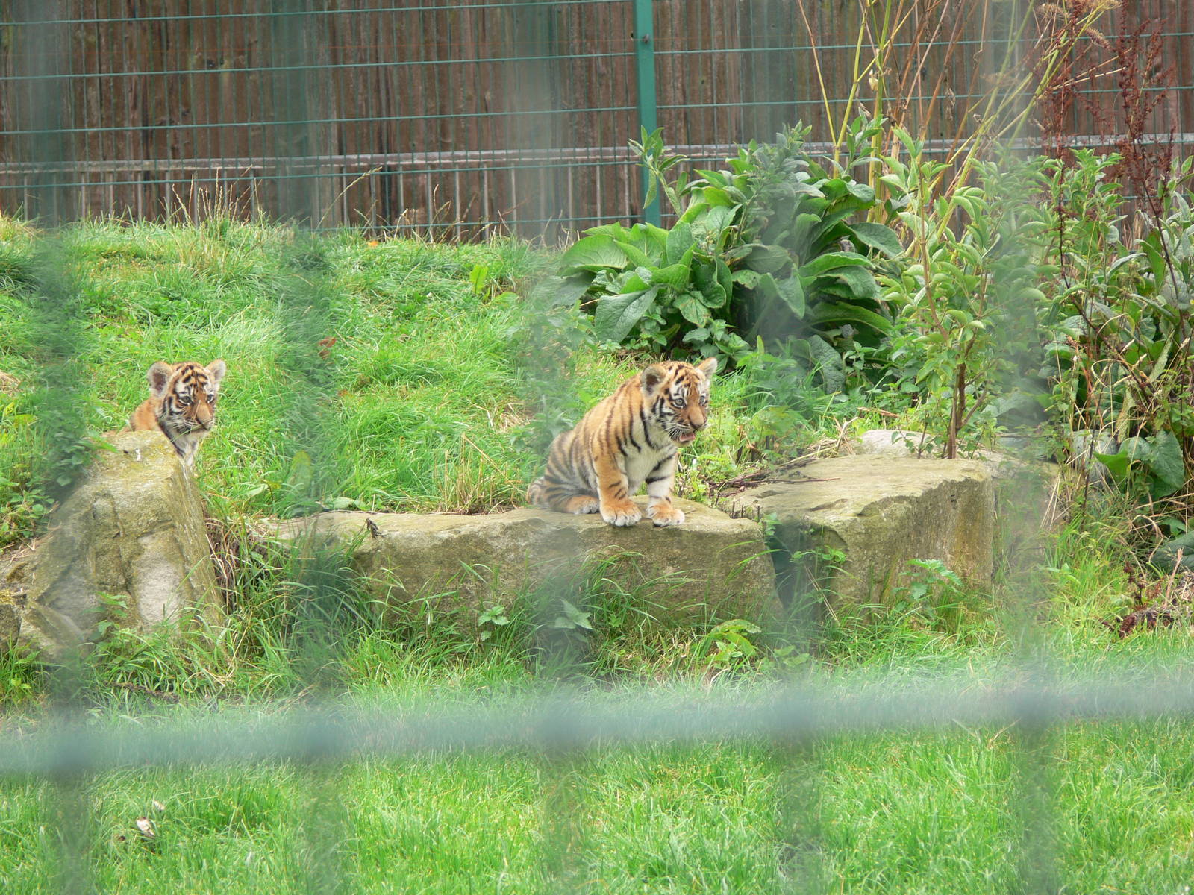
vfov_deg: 5.0
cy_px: 448
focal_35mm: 295
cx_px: 597
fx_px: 10175
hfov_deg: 6.7
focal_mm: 62.5
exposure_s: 1/60
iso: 80
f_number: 4
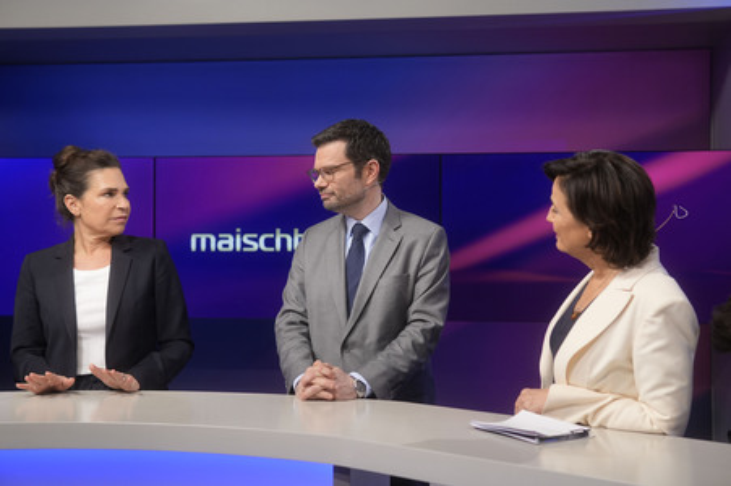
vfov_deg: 29.8
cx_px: 366
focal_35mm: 45
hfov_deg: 43.6
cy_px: 243
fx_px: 913
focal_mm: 30
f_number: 2.2
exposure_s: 1/200
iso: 640
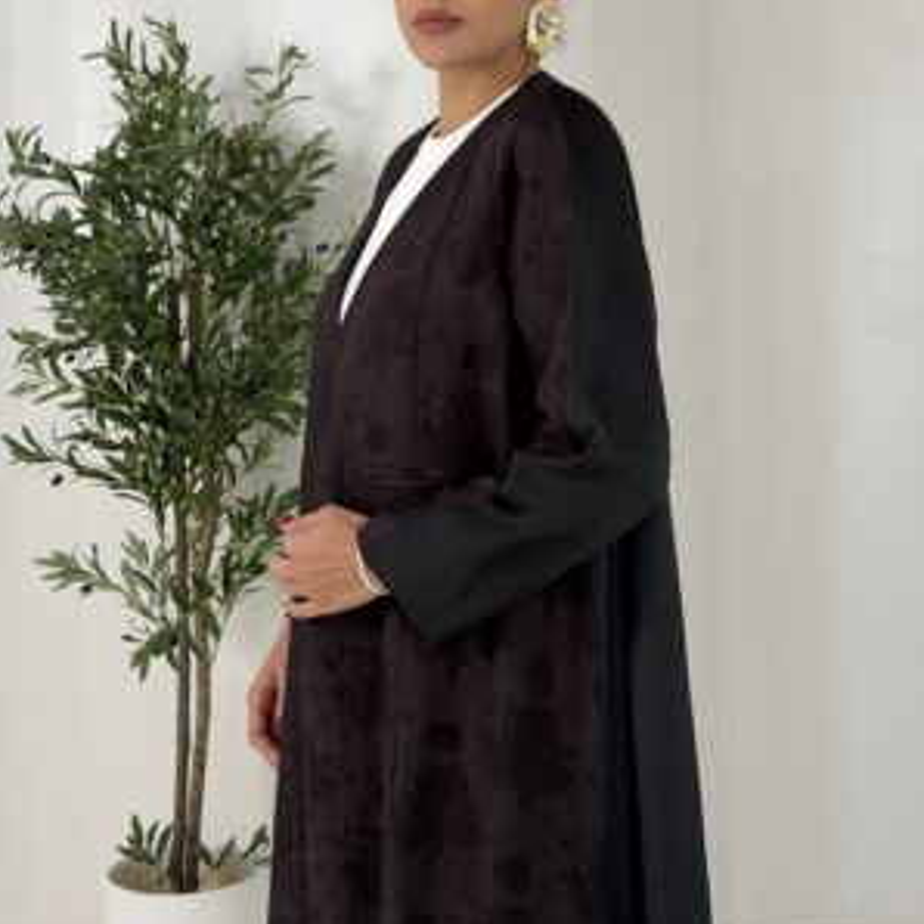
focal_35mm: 57
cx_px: 462
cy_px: 319
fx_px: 1721
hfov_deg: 30.0
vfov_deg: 29.9
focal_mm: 6.76
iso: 64
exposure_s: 1/425
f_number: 1.78
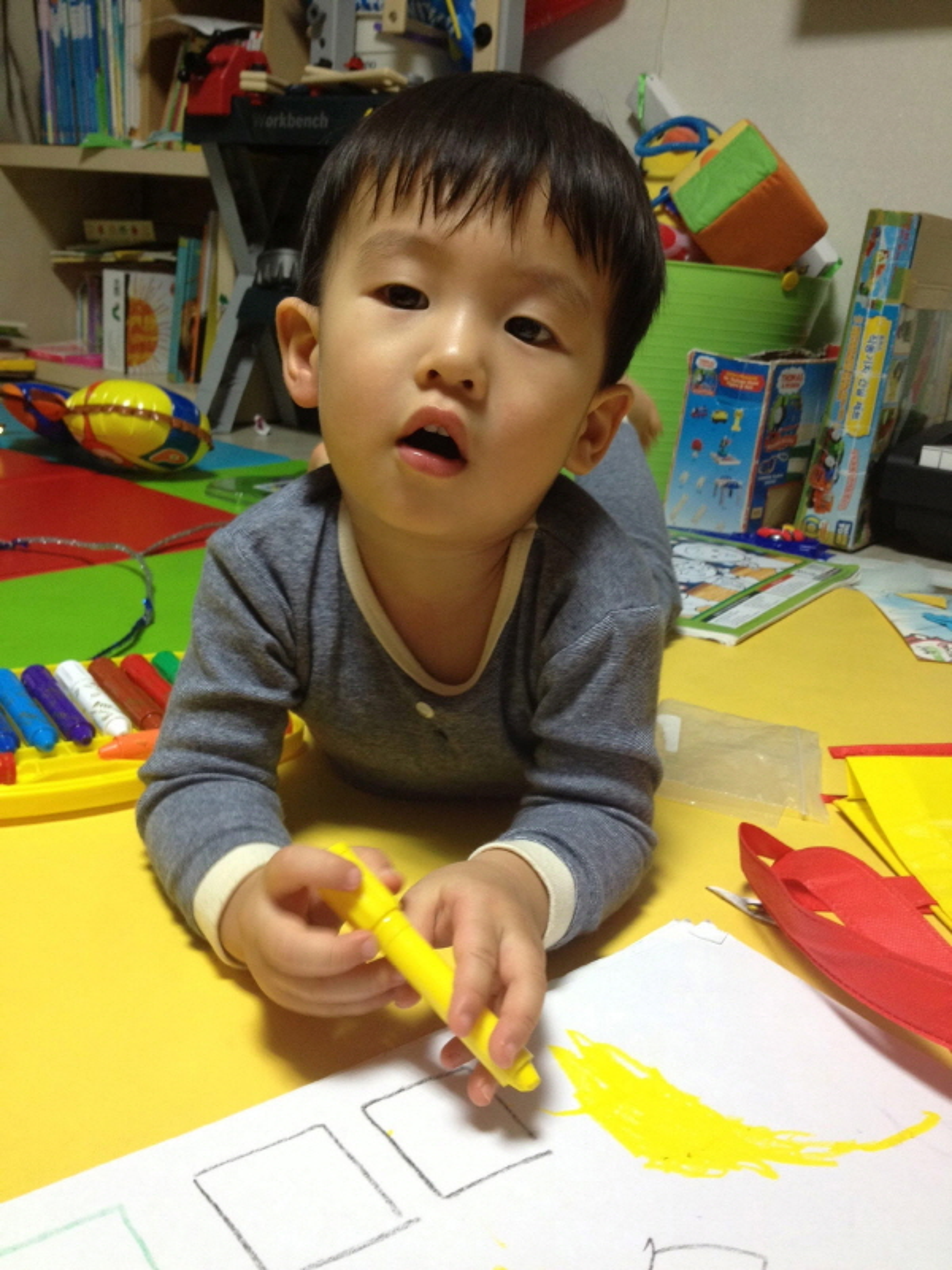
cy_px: 635
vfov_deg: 52.6
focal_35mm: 35
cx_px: 476
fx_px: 1283
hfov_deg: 40.7
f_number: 2.4
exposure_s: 1/20
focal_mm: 4.28
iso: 125
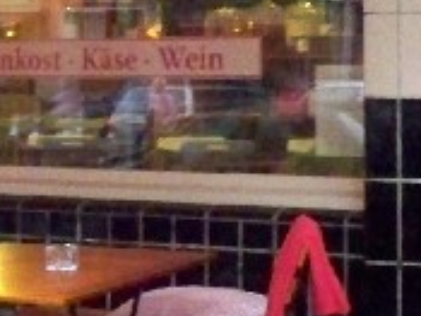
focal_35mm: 160
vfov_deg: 9.2
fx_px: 1945
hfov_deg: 12.1
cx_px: -58
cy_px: -48
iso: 1600
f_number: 3.1
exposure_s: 1/60
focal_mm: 6.3
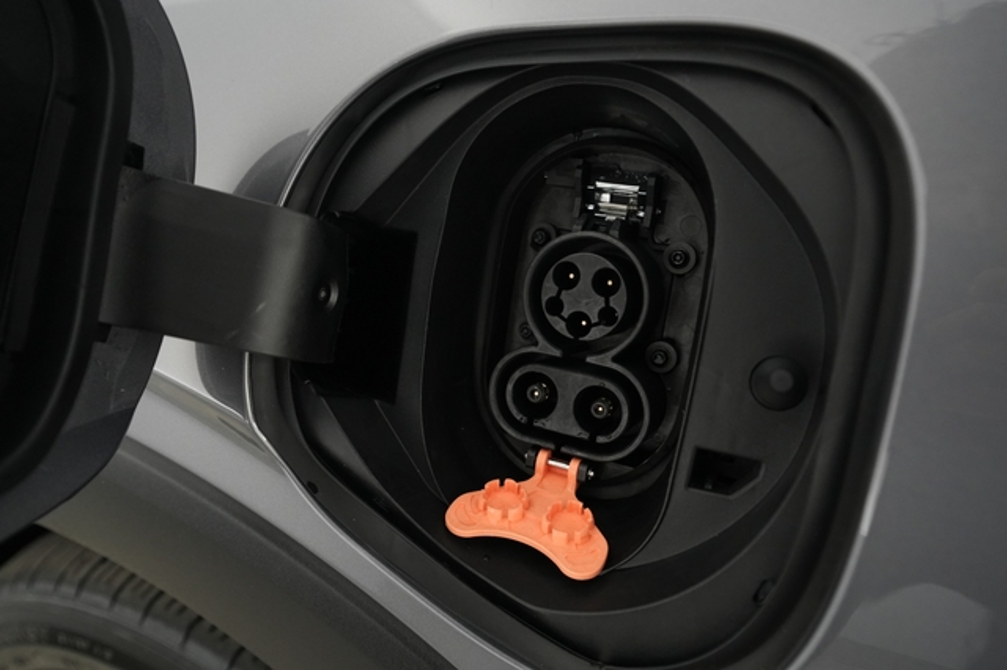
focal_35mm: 24
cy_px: 335
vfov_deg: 53.1
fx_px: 671
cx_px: 504
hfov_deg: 73.8
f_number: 4
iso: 3200
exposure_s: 1/80
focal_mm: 24
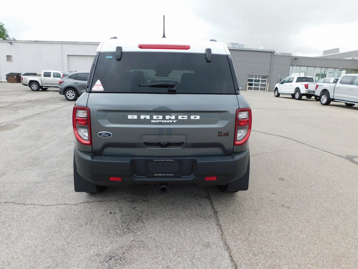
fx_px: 248
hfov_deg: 71.6
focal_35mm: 24
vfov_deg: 56.8
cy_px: 132
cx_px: 174
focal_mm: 4
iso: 125
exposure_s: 1/320
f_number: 3
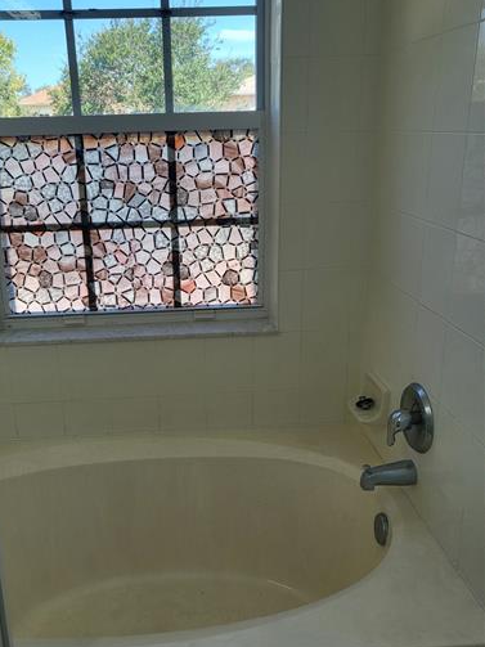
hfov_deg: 45.2
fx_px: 579
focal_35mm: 31
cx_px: 197
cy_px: 316
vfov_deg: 58.4
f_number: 1.8
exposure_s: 1/580
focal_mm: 4.25
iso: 50
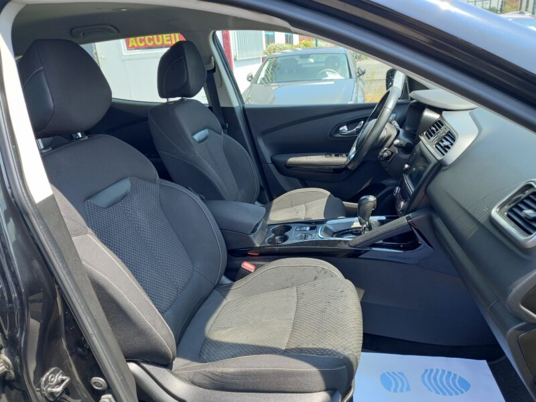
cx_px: 268
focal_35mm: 25
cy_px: 201
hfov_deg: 69.4
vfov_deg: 54.9
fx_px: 387
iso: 25
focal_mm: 4.6
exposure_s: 1/50
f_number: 2
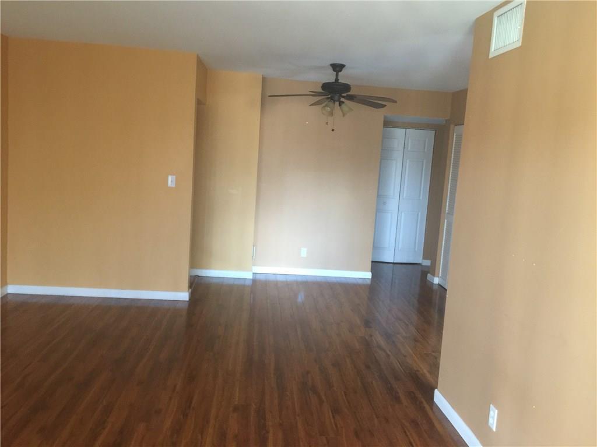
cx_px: 298
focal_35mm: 29
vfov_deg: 48.2
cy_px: 224
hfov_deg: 61.7
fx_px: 500
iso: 100
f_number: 2.2
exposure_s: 1/10
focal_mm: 4.15
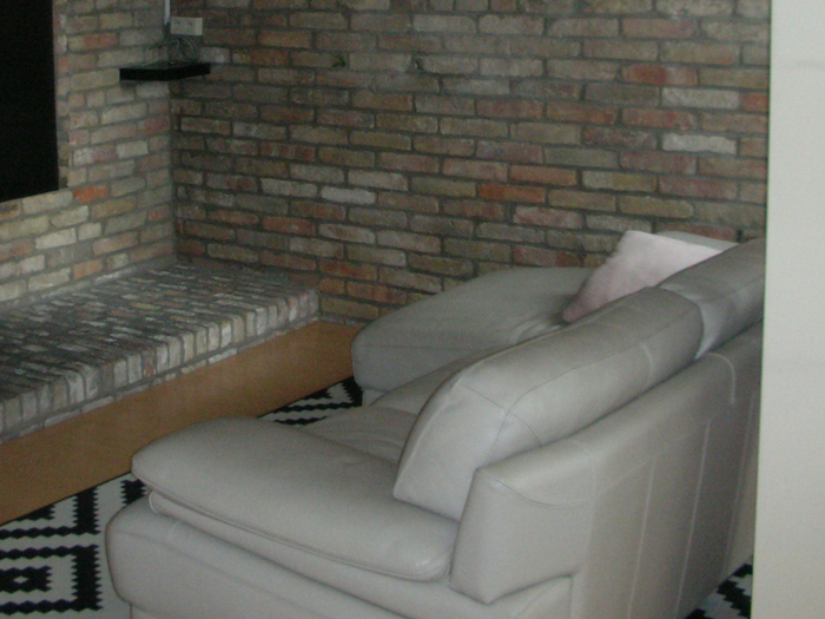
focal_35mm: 60
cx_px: 275
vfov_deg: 24.0
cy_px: 111
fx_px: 1430
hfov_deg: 31.9
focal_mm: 5.8
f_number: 3
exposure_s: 1/60.1
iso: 200
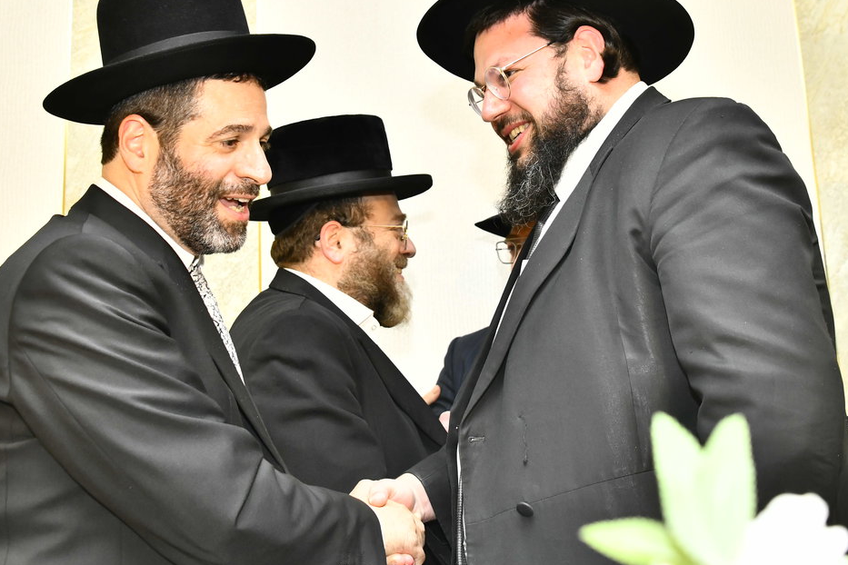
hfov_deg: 35.1
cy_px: 178
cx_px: 427
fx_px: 1343
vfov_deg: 23.6
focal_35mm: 57
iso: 1600
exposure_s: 1/125
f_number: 5.6
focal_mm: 38
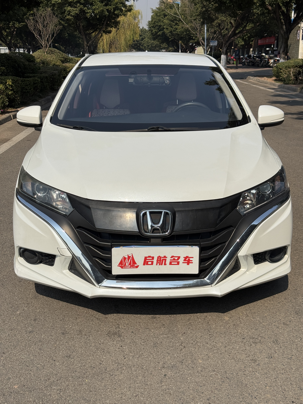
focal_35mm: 48
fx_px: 560
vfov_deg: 39.7
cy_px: 202
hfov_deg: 30.3
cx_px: 152
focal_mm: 6.76
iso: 64
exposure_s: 1/7874
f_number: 1.78
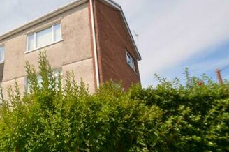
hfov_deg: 51.9
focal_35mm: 32
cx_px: 24
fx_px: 203
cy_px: 82
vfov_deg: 41.0
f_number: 8
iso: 100
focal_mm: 10
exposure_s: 1/200
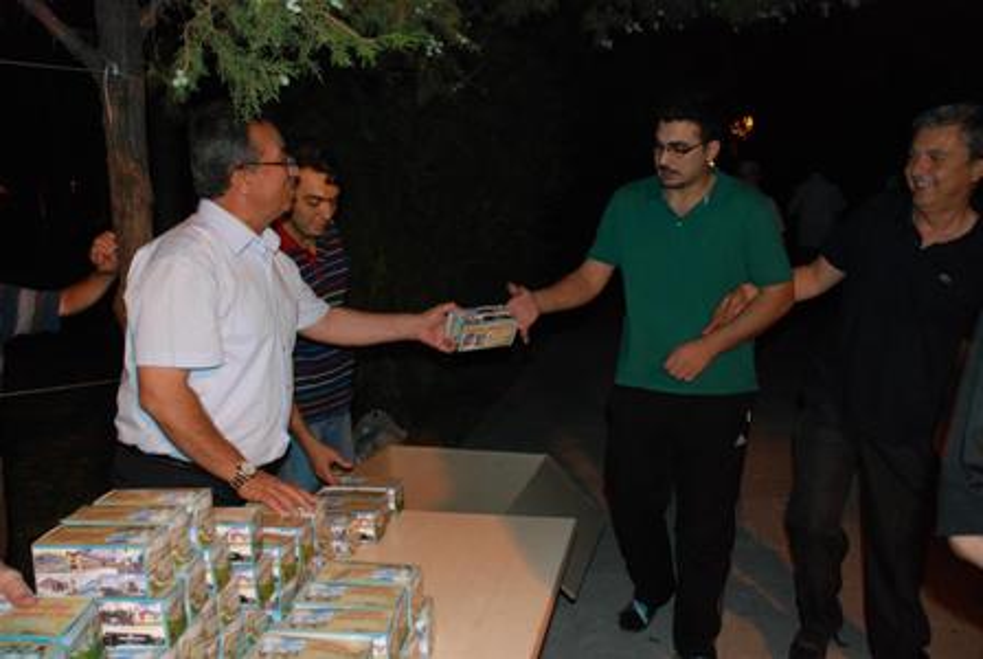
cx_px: 492
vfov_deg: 43.7
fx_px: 820
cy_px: 330
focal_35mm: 30
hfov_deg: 61.9
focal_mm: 20
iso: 640
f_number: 4.5
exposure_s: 1/60
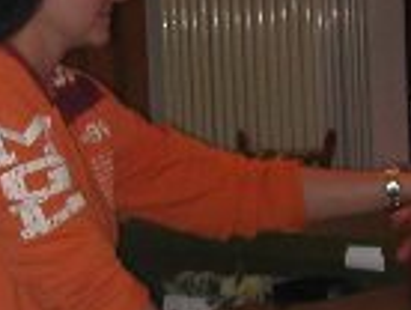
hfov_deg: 13.4
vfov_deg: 10.1
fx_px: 1748
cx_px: 265
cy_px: 289
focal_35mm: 147
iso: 100
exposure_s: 1/59.9
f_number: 2.7
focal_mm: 5.6
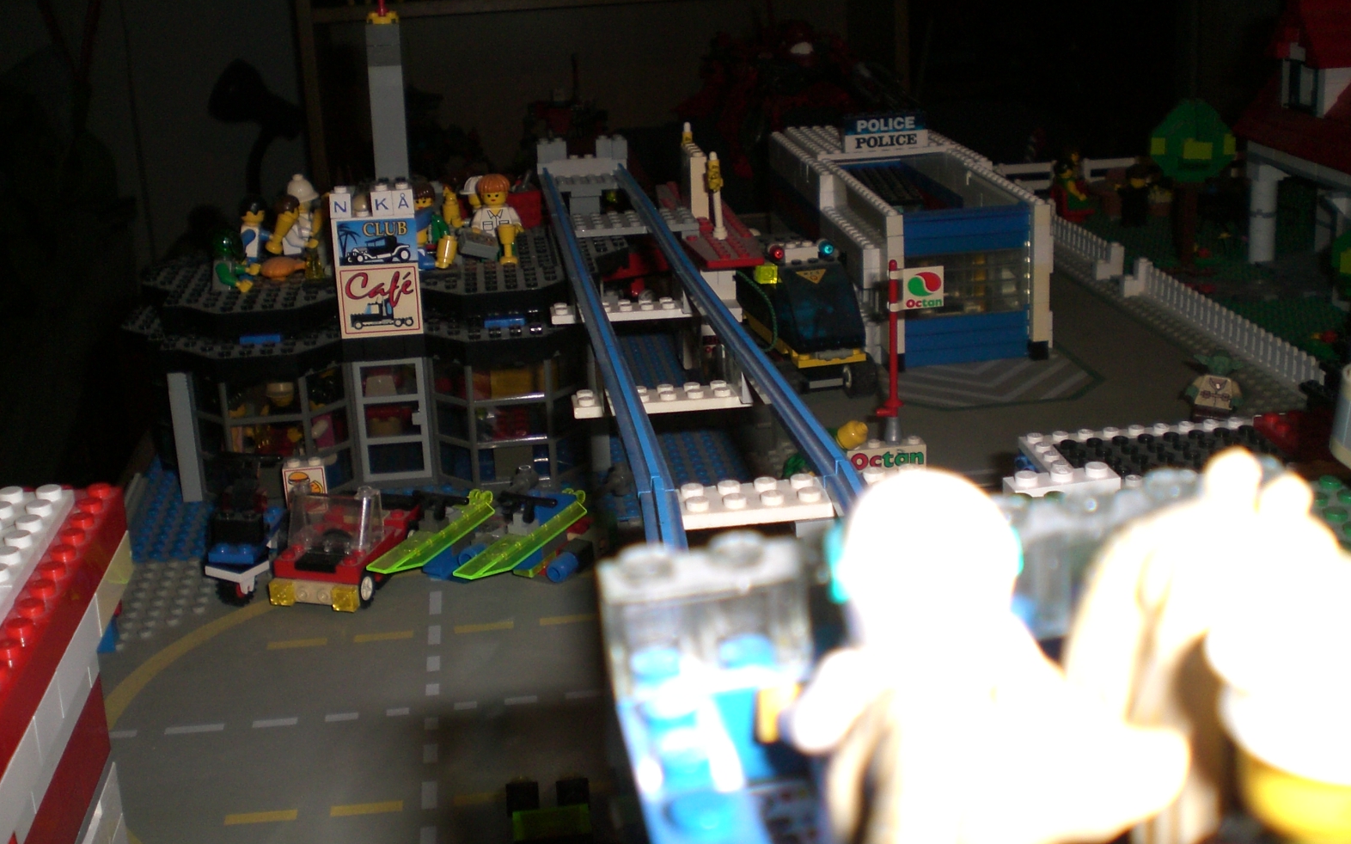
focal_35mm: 41
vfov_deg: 31.2
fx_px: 1509
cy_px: 360
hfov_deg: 48.2
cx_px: 670
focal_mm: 6.3
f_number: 3.1
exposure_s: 1/60
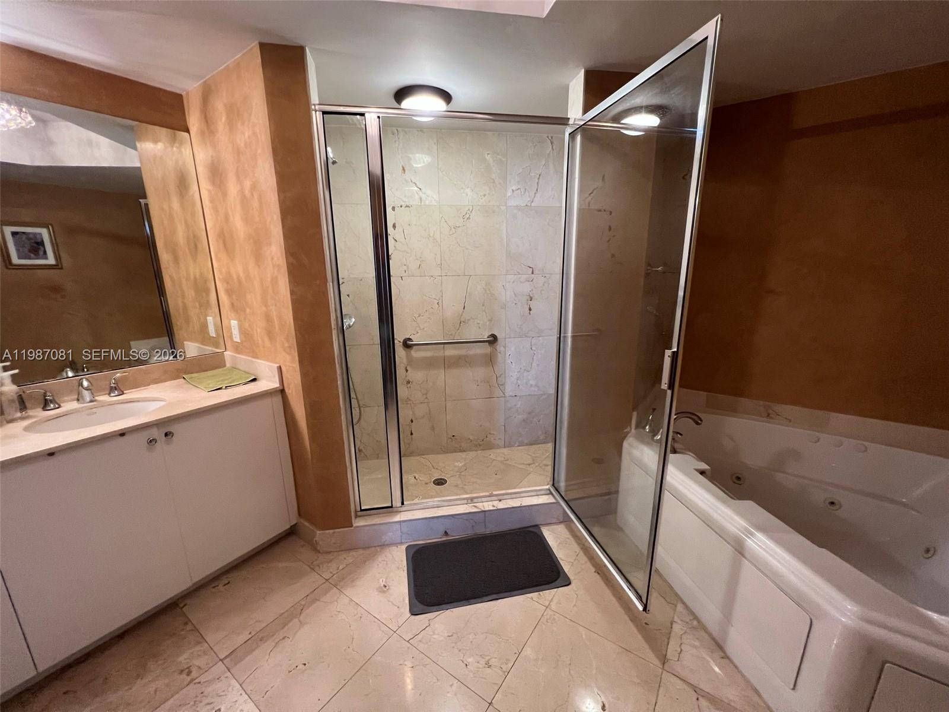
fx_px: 356
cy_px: 356
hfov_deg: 106.2
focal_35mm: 13
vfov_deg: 89.9
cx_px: 474
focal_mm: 1.57
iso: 400
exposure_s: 1/60
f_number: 1.8
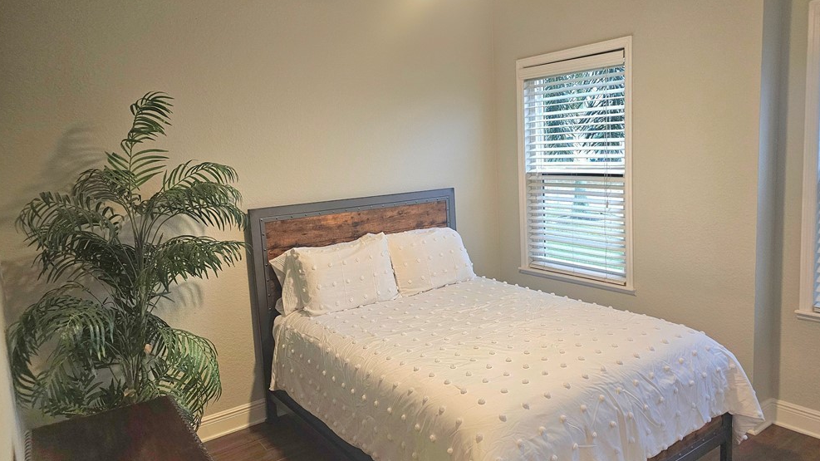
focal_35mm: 26
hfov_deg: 71.9
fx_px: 565
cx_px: 420
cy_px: 223
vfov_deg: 44.4
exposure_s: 1/30
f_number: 1.7
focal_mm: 6.3
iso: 500
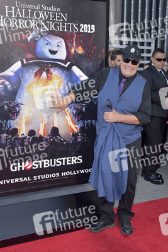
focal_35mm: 44
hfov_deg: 30.5
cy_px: 126
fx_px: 308
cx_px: 84
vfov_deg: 44.5
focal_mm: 44
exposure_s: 1/250
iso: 320
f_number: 7.1
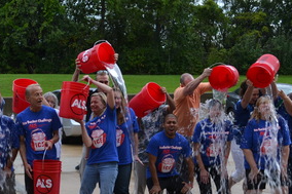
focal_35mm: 76
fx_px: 616
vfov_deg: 17.9
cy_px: 130
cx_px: 59
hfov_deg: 26.2
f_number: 5.6
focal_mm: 20
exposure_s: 1/125
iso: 160
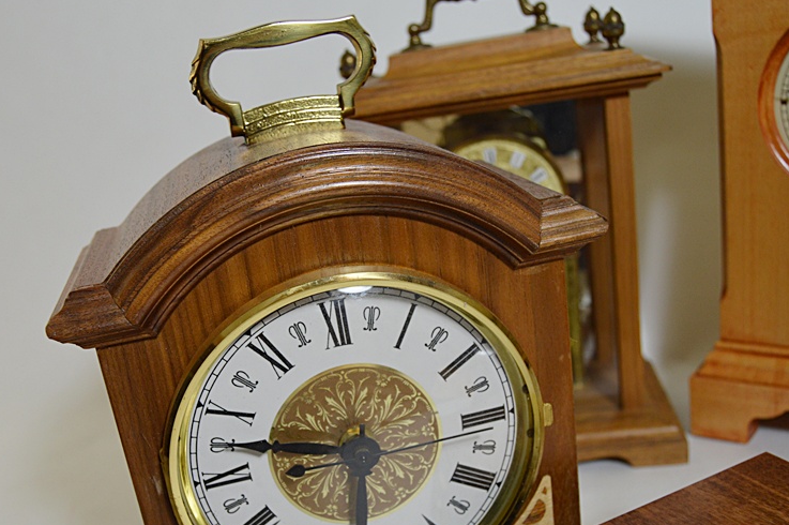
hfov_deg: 49.7
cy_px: 348
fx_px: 847
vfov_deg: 34.1
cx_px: 319
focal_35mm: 39
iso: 400
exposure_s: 1/80
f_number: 4.5
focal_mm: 19
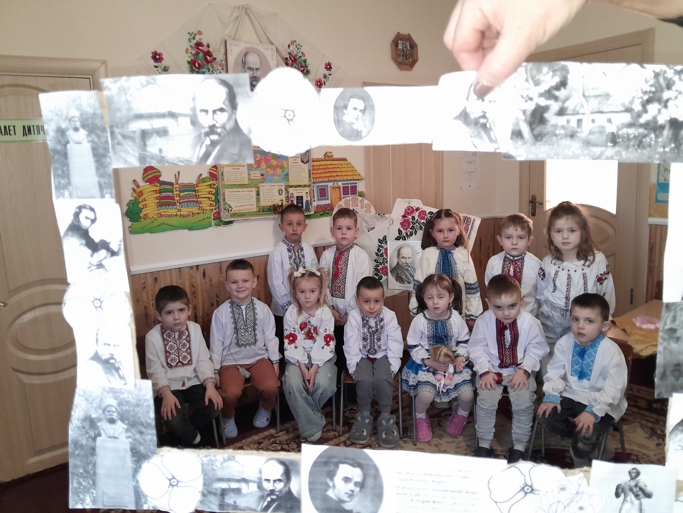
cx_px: 342
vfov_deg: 53.1
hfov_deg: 67.3
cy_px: 256
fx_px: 513
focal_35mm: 26
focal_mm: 3.98
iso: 250
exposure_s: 1/50
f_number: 1.8
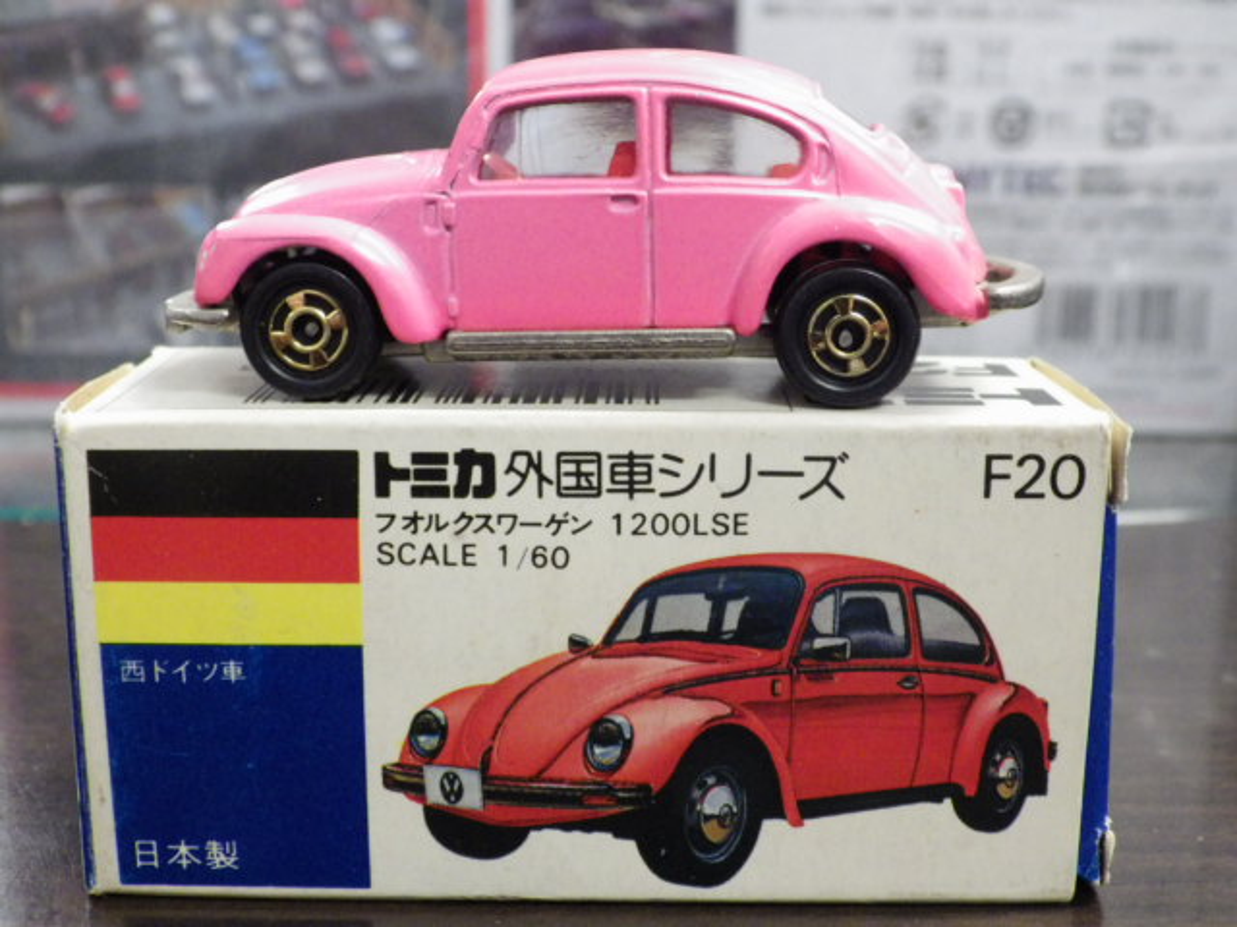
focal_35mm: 50
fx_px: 1787
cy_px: 464
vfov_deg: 29.1
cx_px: 618
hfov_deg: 38.2
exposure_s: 1/25
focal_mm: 9
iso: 1000
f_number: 3.8
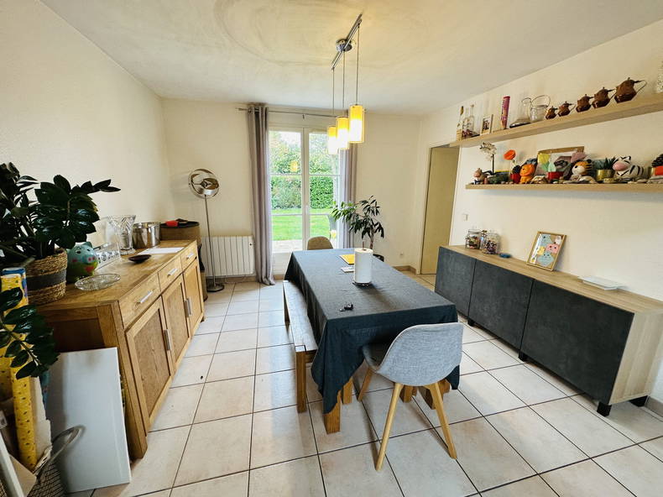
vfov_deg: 85.6
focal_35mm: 14
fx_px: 268
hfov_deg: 102.1
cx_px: 332
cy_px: 248
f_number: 2.2
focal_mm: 2.22
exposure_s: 1/100
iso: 125
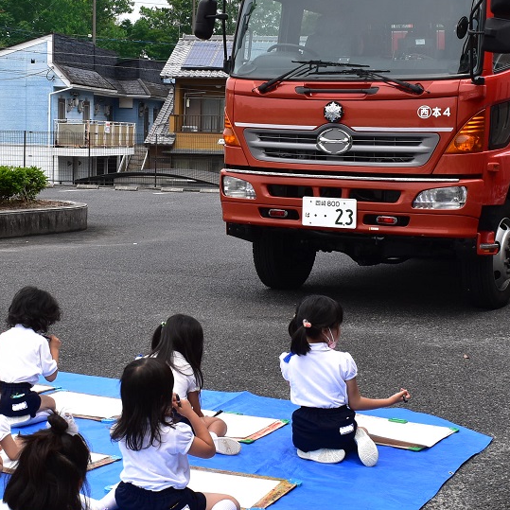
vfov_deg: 25.7
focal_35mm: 67
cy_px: 279
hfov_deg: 25.5
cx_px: 163
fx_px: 1118
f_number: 11
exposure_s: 1/500
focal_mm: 21
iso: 400
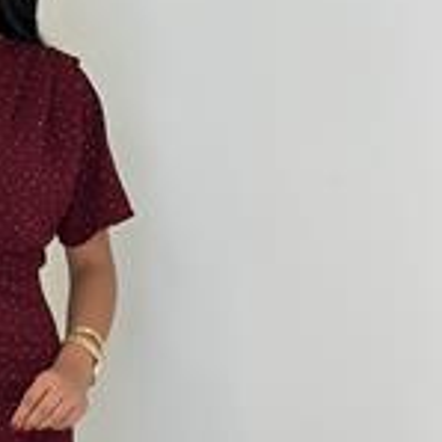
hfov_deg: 11.3
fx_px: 2196
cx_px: -56
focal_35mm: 152
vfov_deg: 11.4
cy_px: 390
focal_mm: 6.86
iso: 80
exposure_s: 1/333
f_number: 1.78
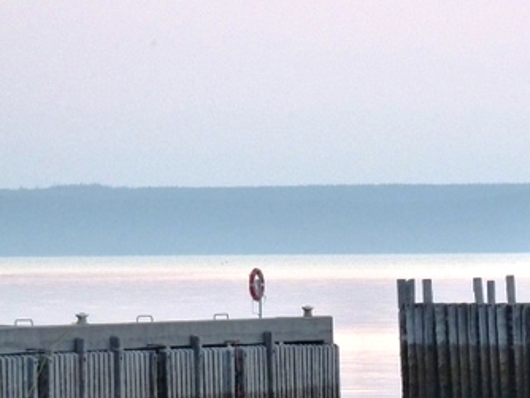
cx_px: 566
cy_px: 314
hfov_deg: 4.6
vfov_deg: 3.5
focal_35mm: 431
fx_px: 6604
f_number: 3.7
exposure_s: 1/50
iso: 400
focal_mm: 32
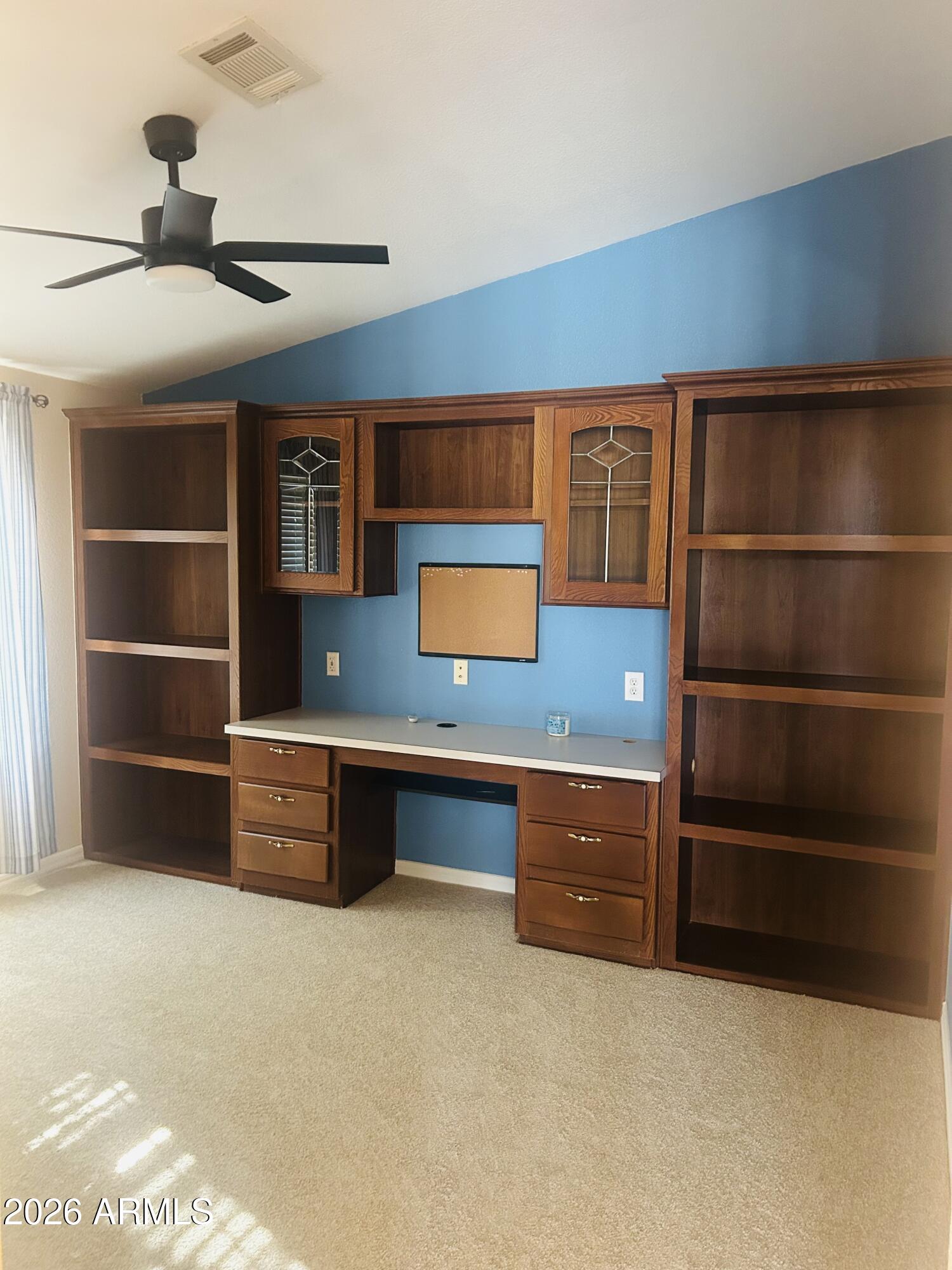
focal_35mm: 26
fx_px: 953
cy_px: 635
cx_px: 476
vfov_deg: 67.3
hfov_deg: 53.1
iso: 500
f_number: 1.5
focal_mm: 5.7
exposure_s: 1/40
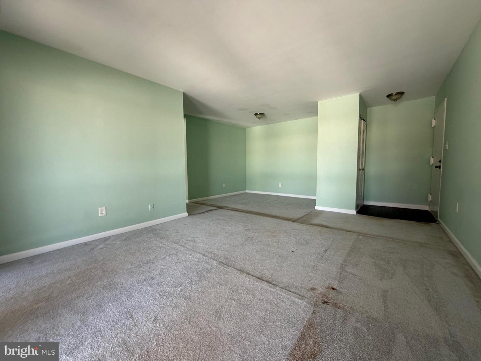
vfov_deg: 85.7
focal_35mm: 14
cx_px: 240
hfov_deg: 102.1
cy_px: 180
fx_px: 195
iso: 160
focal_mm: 2.22
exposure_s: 1/121
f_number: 2.2
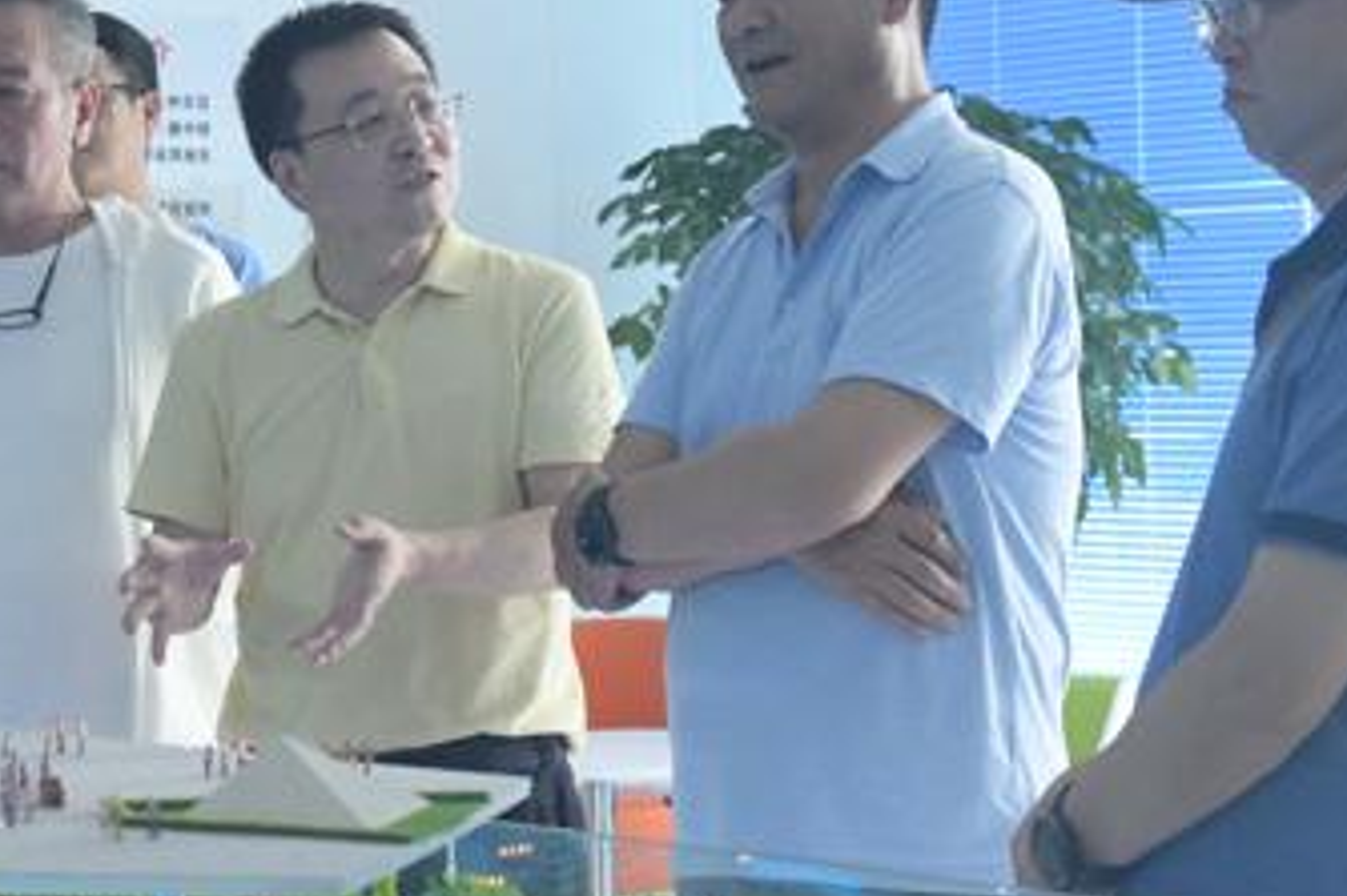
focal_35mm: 111
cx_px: 394
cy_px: 249
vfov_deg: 12.3
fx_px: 4151
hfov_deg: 18.4
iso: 12800
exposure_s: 1/640
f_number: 6.3
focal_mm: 52
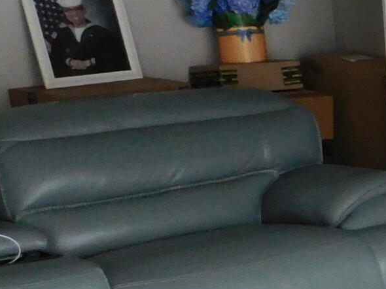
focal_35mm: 117
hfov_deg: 13.1
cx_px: 894
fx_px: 1304
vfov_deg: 12.5
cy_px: 281
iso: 320
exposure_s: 1/30
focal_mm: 4
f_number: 3
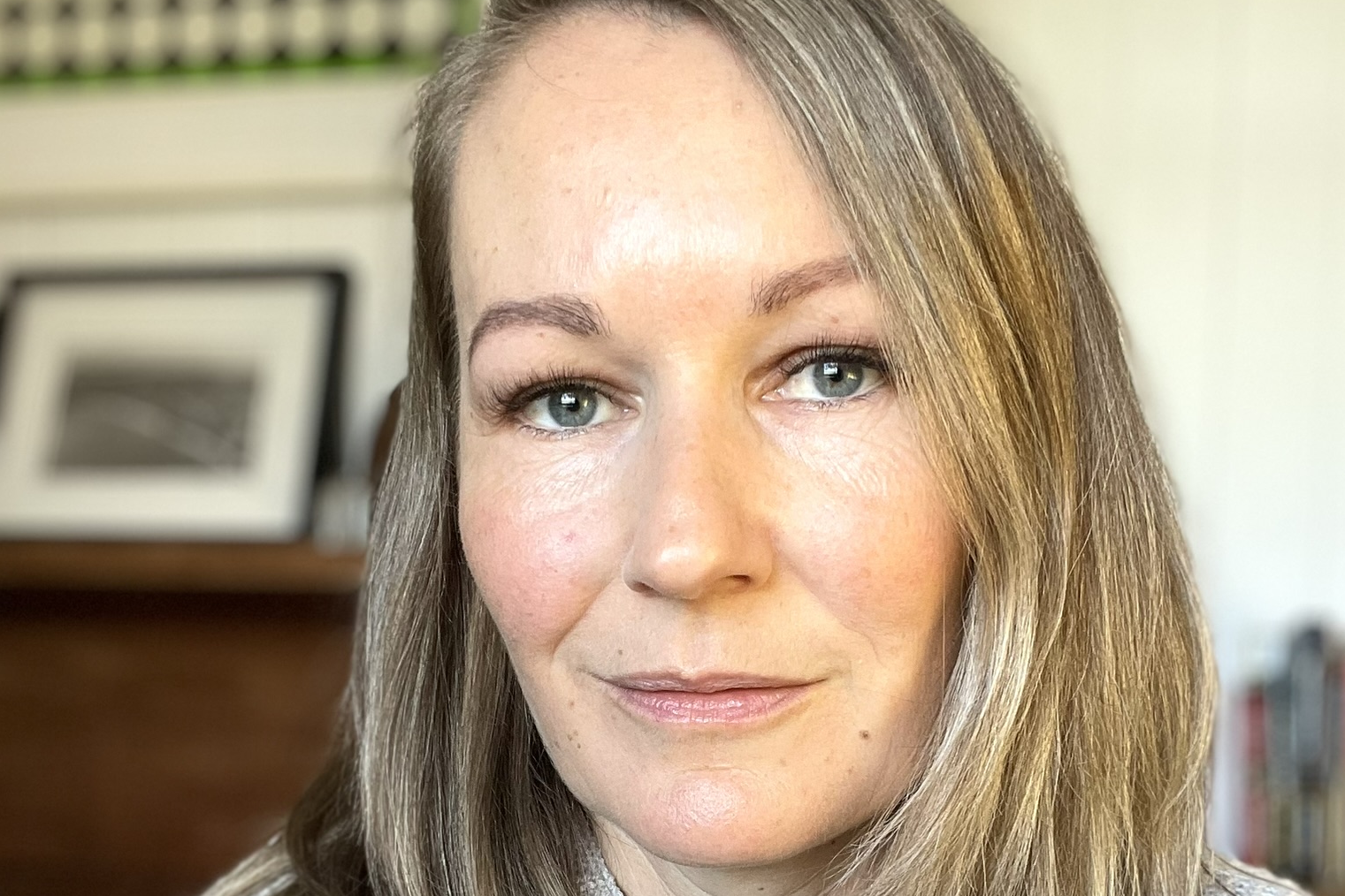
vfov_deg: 30.6
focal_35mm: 42
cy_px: 787
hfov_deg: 46.4
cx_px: 677
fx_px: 1569
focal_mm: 2.71
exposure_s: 1/72
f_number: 2.2
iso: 100
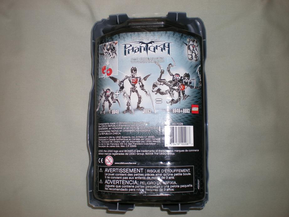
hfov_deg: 49.0
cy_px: 108
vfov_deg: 37.7
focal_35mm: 38
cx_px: 144
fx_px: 317
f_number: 3.1
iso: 64
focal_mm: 6.3
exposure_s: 1/30
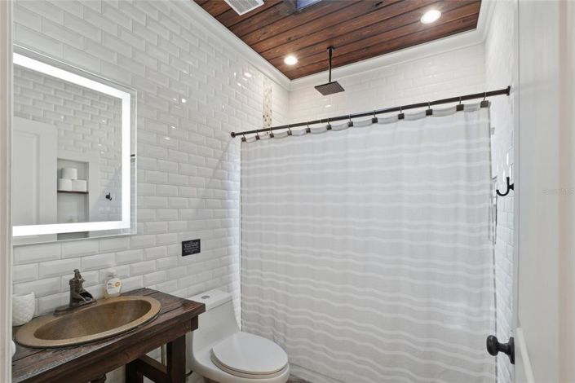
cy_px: 192
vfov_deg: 77.3
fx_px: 240
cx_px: 288
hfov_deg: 100.4
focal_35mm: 15
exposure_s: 1/30
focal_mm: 10
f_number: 9
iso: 125
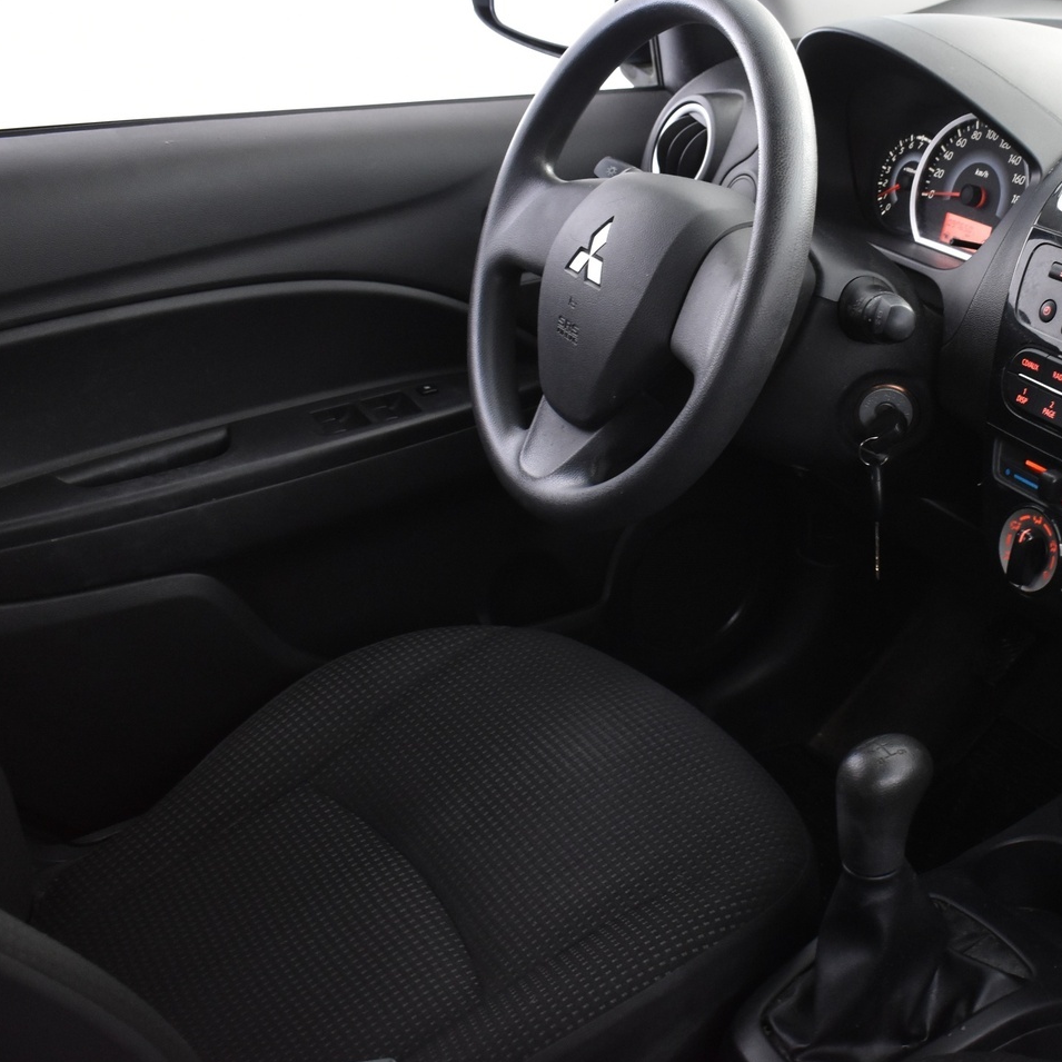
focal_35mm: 50
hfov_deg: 33.1
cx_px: 876
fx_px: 1726
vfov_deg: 34.2
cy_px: 473
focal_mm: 23
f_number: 5
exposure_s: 1/8
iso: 1250
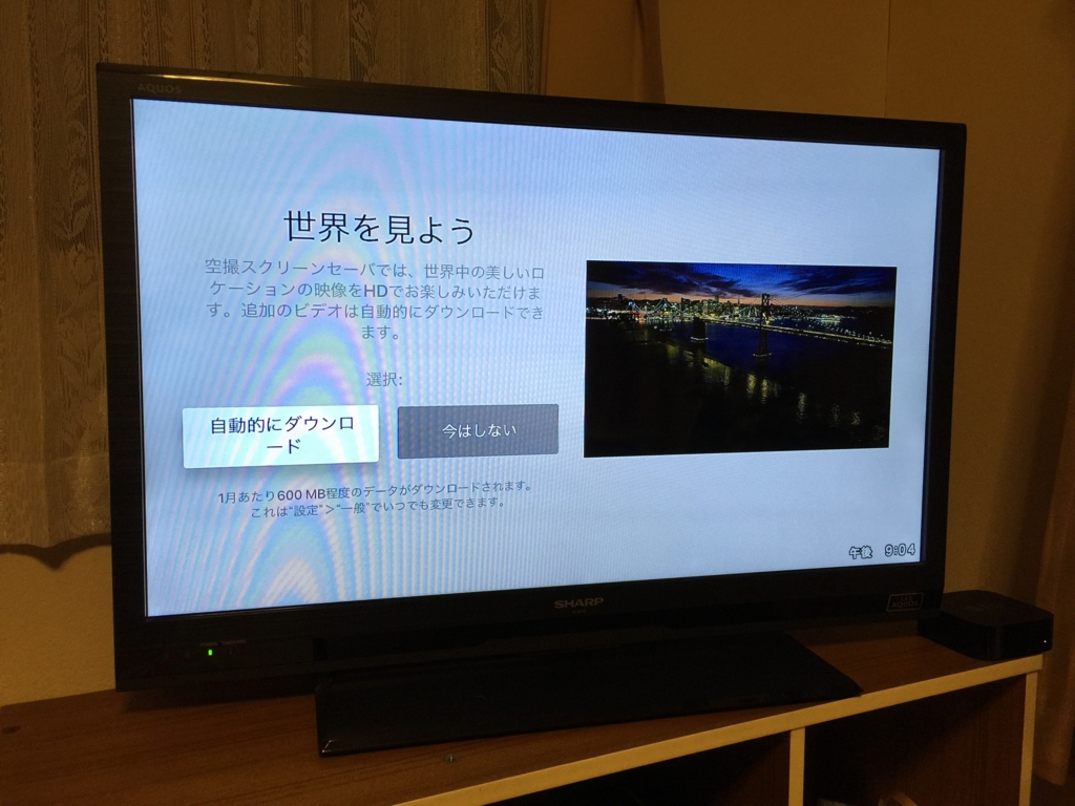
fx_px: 901
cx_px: 538
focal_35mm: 29
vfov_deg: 48.2
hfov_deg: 61.7
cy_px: 403
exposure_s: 1/33
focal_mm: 4.15
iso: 64
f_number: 2.2
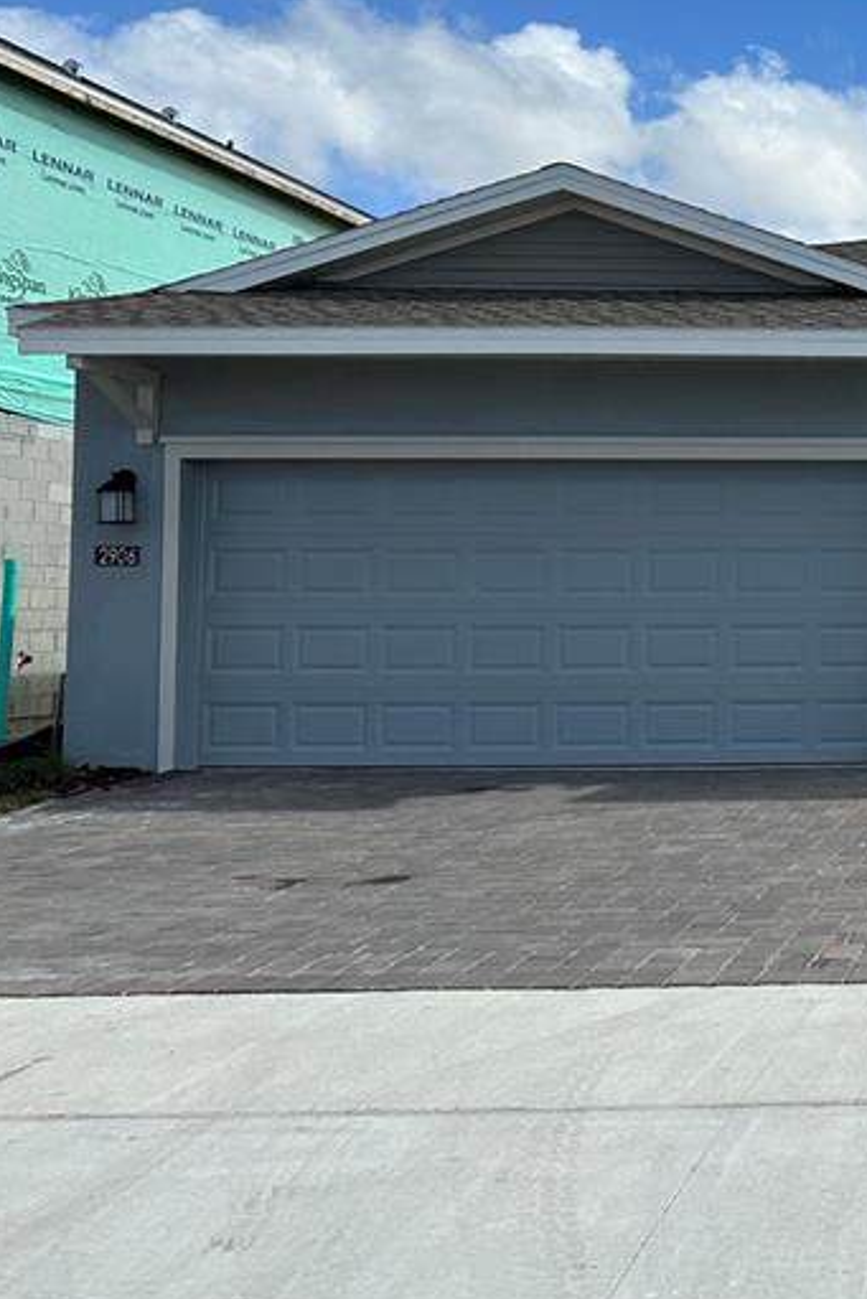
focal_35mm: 50
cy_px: 480
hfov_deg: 23.1
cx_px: 1208
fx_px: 1805
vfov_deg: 39.3
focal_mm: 6.86
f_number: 1.78
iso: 80
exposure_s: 1/5525
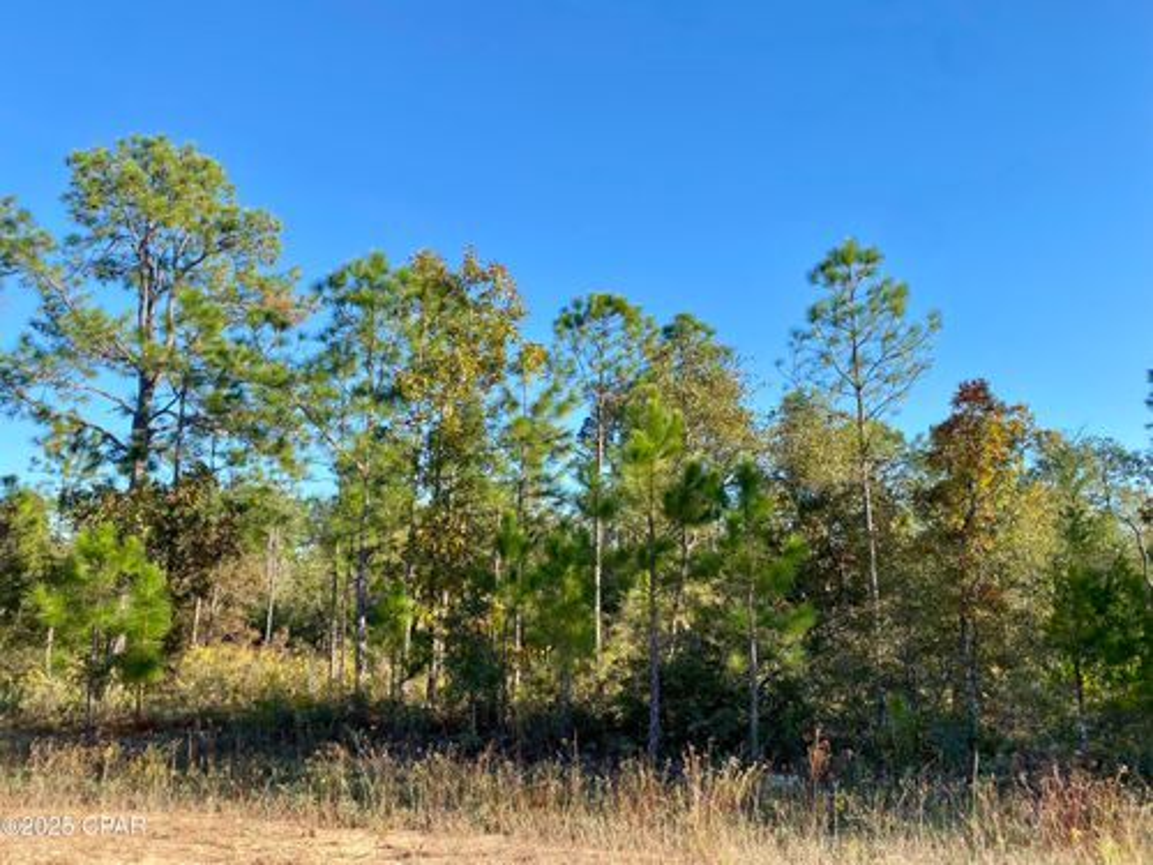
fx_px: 866
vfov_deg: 53.1
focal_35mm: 26
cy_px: 432
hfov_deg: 67.3
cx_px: 576
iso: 32
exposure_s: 1/1093
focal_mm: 4.25
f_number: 1.8
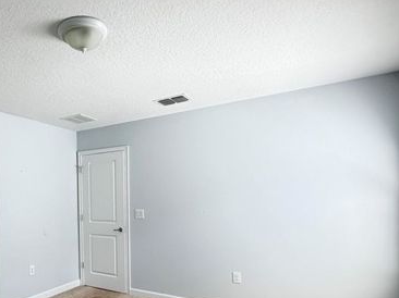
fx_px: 311
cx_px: 99
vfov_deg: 50.0
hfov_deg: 61.6
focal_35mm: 27
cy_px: 208
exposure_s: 1/121
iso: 200
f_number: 2.2
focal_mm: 2.22
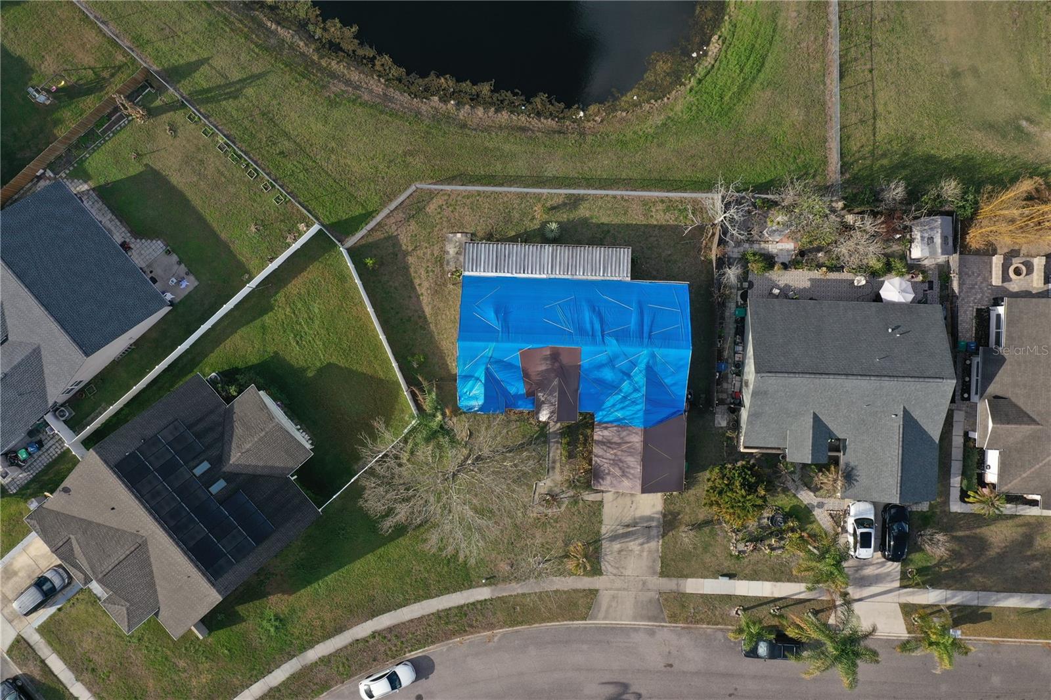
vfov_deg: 46.4
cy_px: 350
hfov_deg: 65.5
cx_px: 526
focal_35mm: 28
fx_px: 817
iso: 100
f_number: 6.3
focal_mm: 10.26
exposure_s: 1/240
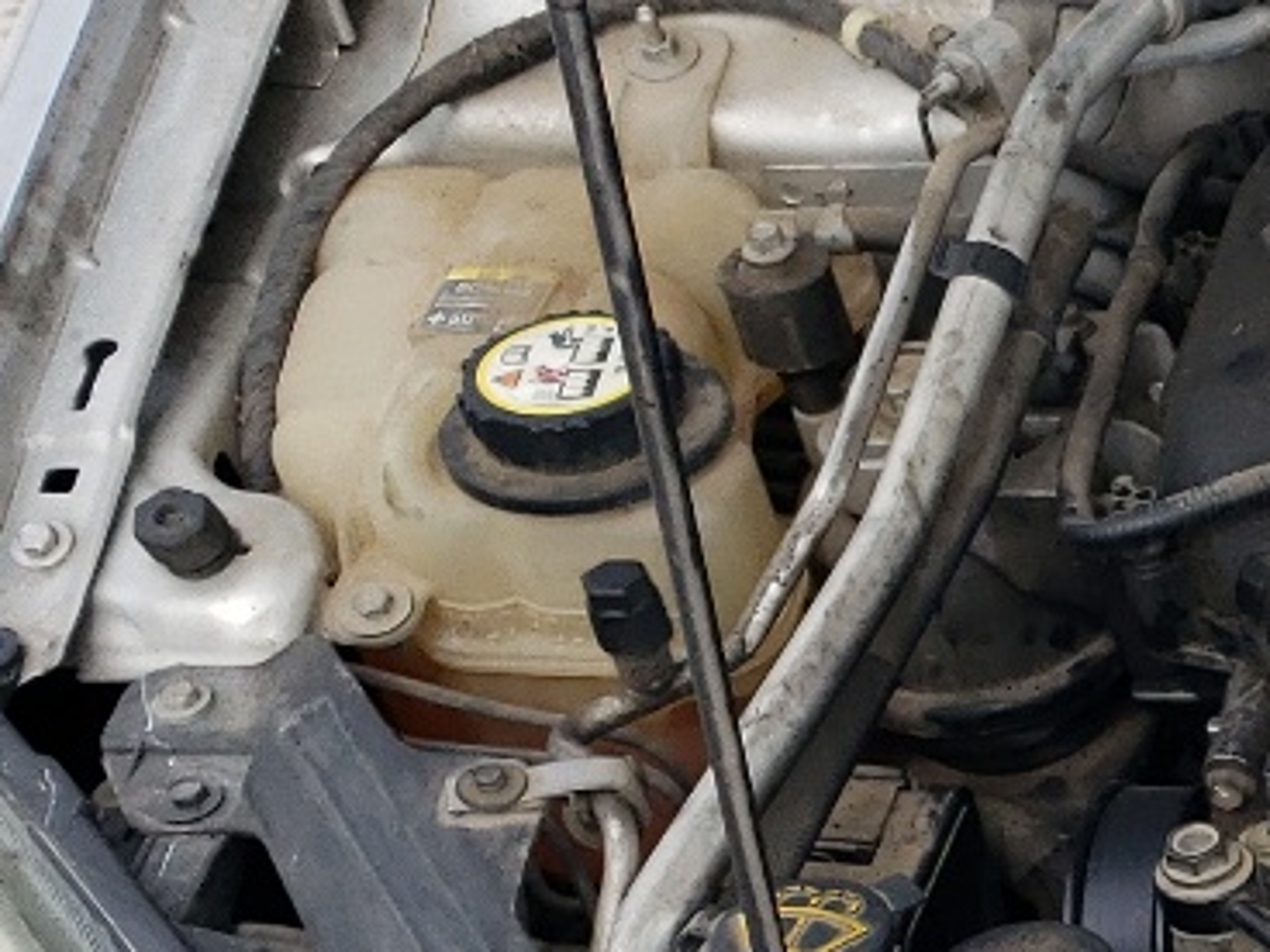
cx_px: 2454
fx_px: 4146
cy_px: 1462
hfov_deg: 14.7
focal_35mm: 113
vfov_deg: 12.4
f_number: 1.5
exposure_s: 1/1667
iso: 50
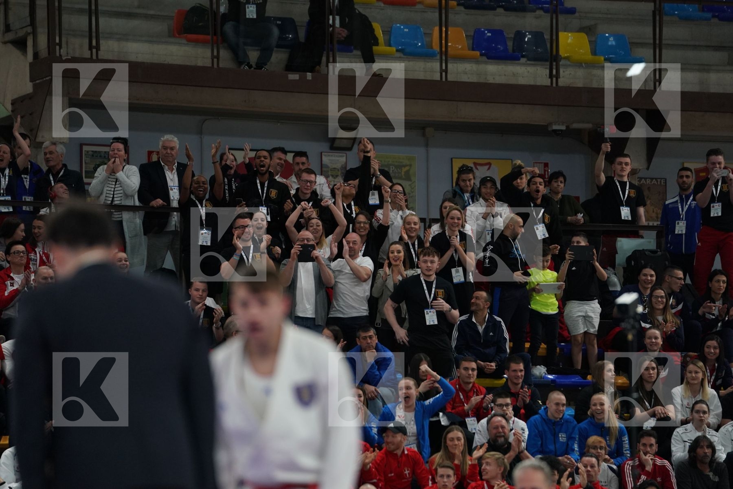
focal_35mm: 200
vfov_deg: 6.9
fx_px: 4072
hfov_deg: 10.3
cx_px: 366
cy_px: 244
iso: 2000
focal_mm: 200
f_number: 2.8
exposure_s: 1/1000
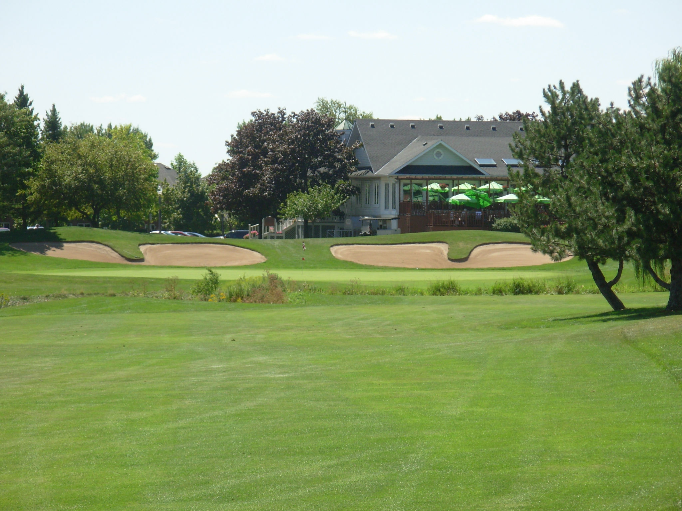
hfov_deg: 10.4
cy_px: 256
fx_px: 3743
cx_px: 341
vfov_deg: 7.8
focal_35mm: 190
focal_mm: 31.4
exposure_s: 1/332
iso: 50
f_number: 5
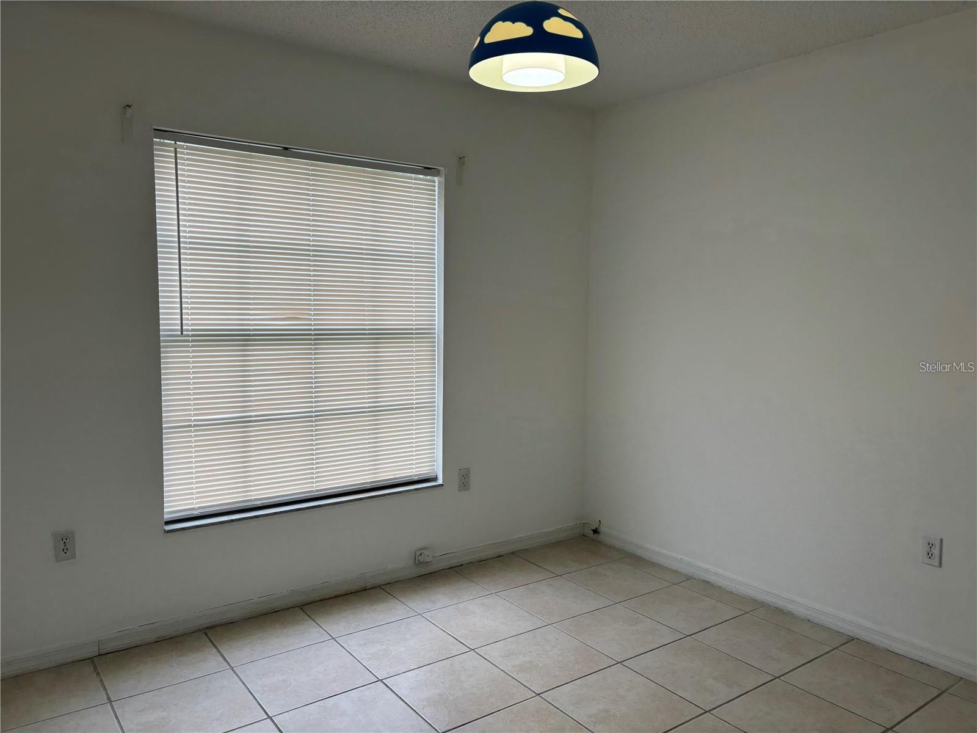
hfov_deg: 67.3
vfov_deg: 53.1
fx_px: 734
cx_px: 488
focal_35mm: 26
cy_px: 366
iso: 40
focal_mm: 5.96
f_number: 1.6
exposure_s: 1/120
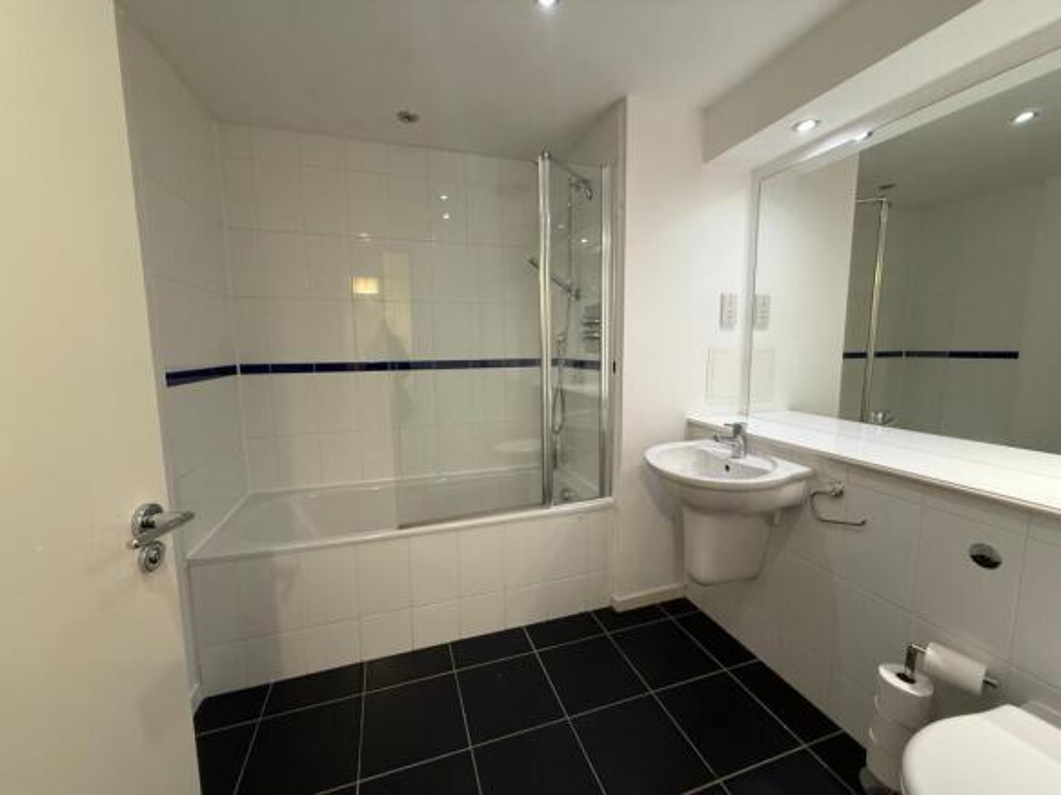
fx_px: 429
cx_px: 530
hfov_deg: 102.1
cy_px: 398
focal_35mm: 14
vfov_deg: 85.7
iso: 320
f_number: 2.2
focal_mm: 2.22
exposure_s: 1/50
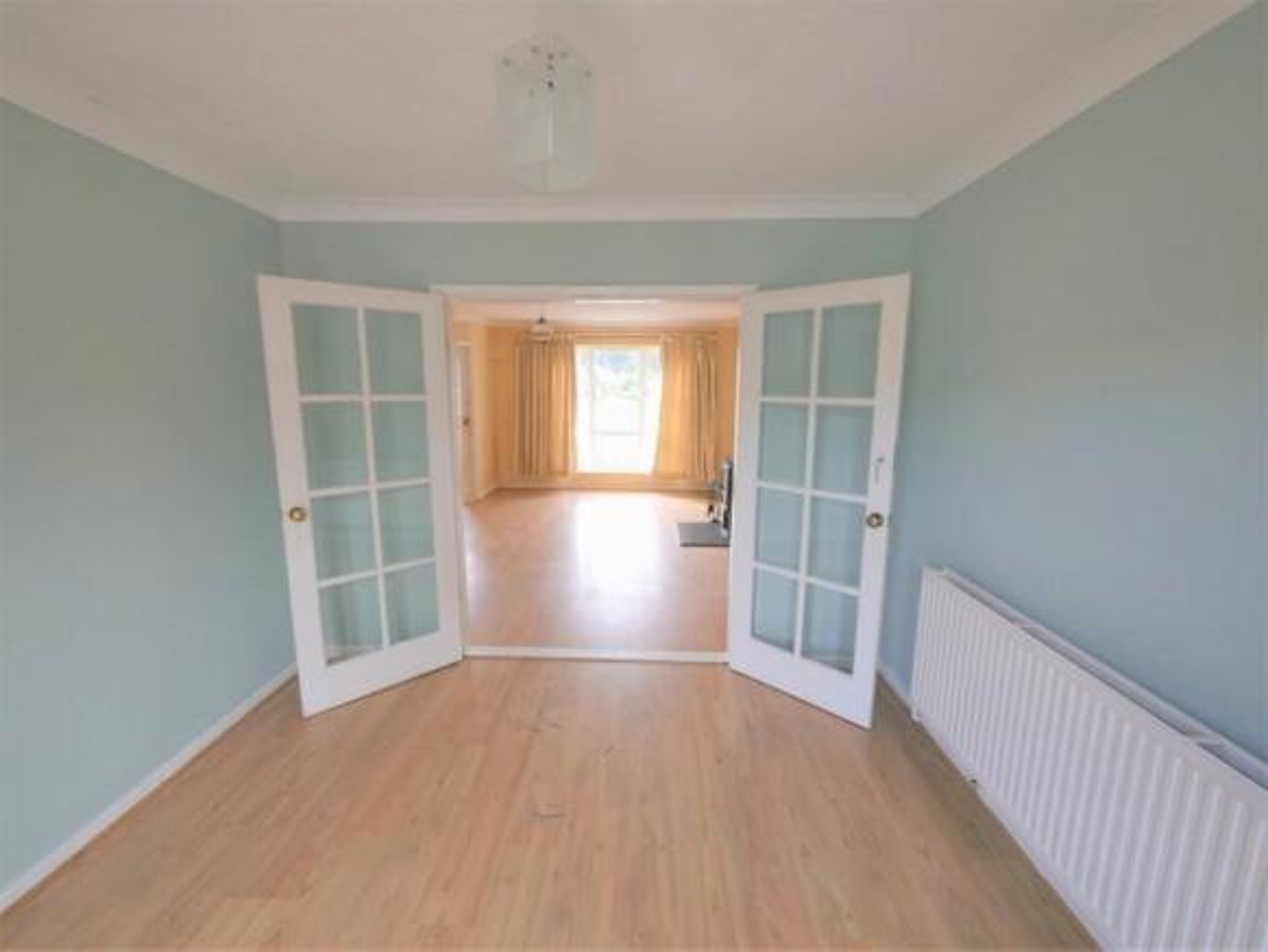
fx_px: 513
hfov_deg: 102.0
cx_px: 634
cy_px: 476
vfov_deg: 85.7
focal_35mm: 14
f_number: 4
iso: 320
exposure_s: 1/60
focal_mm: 7
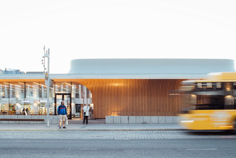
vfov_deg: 32.4
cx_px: 124
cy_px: 102
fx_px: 269
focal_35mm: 41
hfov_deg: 47.4
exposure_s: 1/3
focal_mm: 24
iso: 100
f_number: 6.3
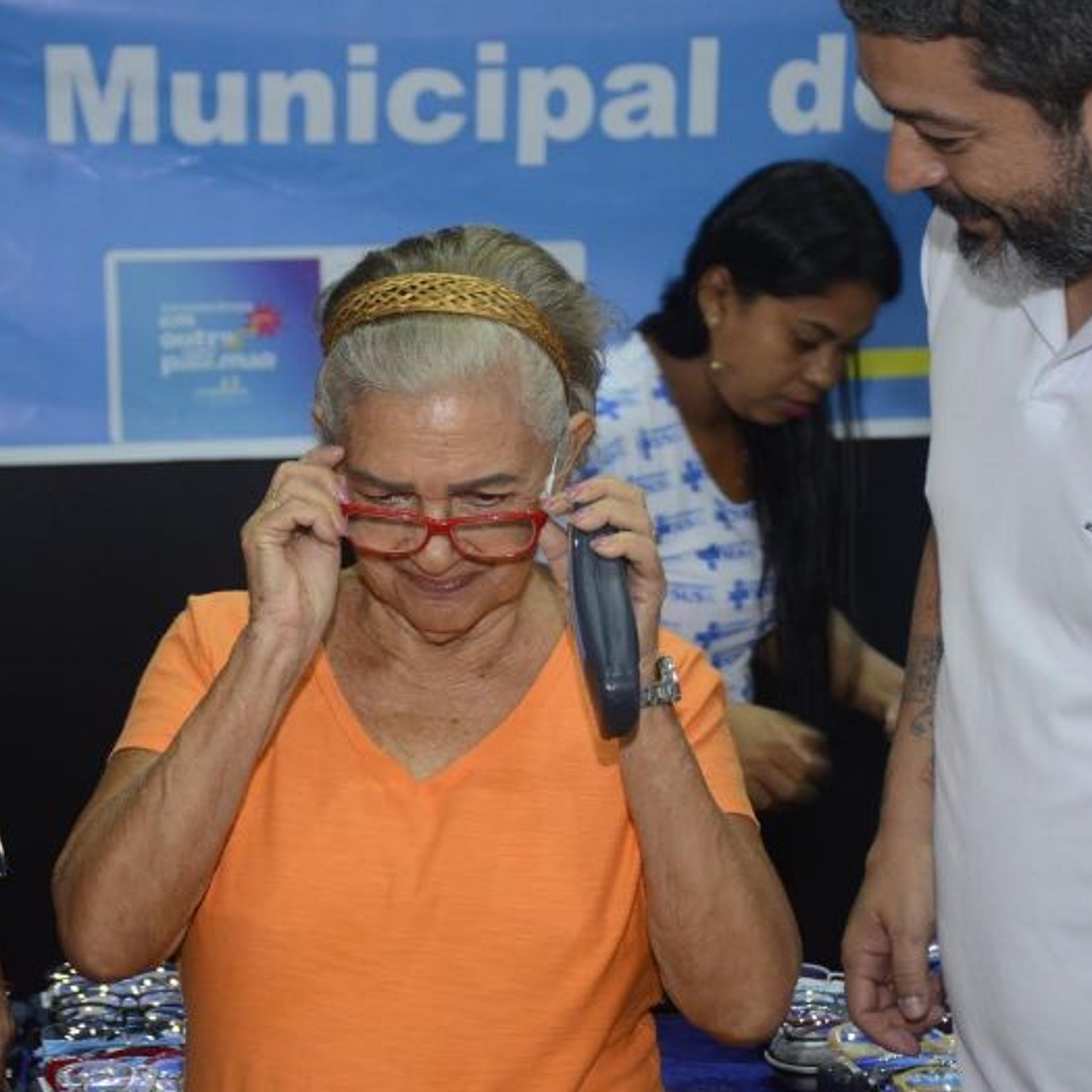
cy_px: 544
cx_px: 448
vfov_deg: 17.2
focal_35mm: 101
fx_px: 3605
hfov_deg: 17.2
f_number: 4.8
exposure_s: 1/50
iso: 1250
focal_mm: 52
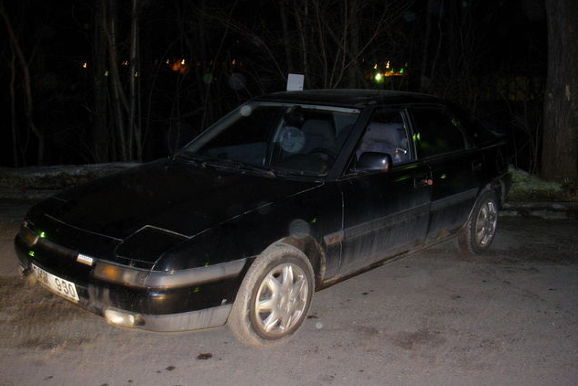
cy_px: 214
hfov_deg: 48.4
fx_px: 642
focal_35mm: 40
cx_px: 291
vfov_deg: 33.4
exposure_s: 1/2.5
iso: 200
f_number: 2.8
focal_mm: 7.8
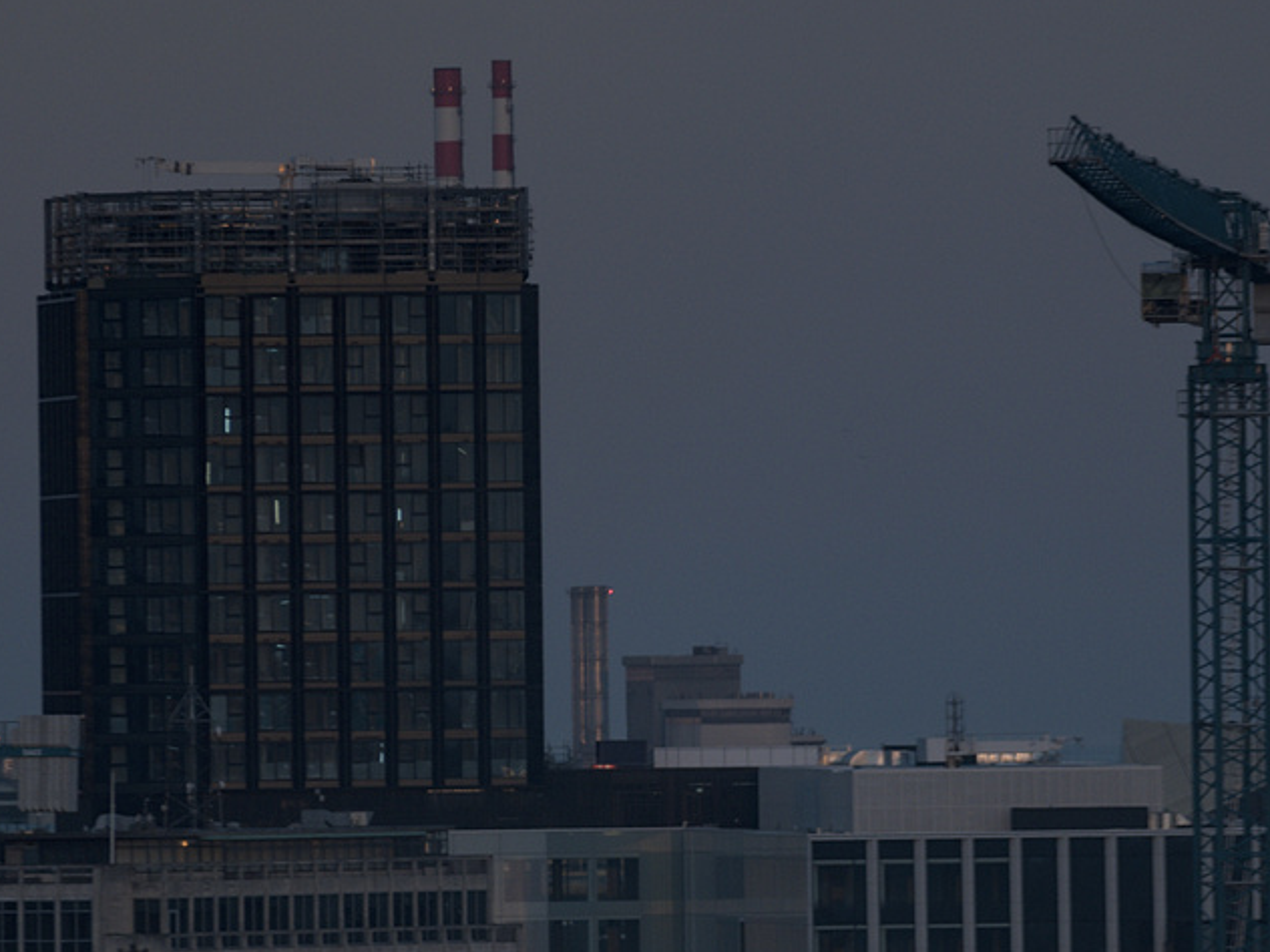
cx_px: 535
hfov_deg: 3.2
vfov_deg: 2.4
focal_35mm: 611
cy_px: 565
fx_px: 22417
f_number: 6.3
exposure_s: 1/550
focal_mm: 261.6
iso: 3200
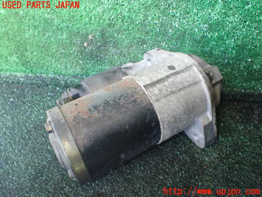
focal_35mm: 30
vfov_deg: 46.8
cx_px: 131
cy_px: 98
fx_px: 227
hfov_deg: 60.0
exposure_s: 1/125
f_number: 2.3
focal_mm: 5.4
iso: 640
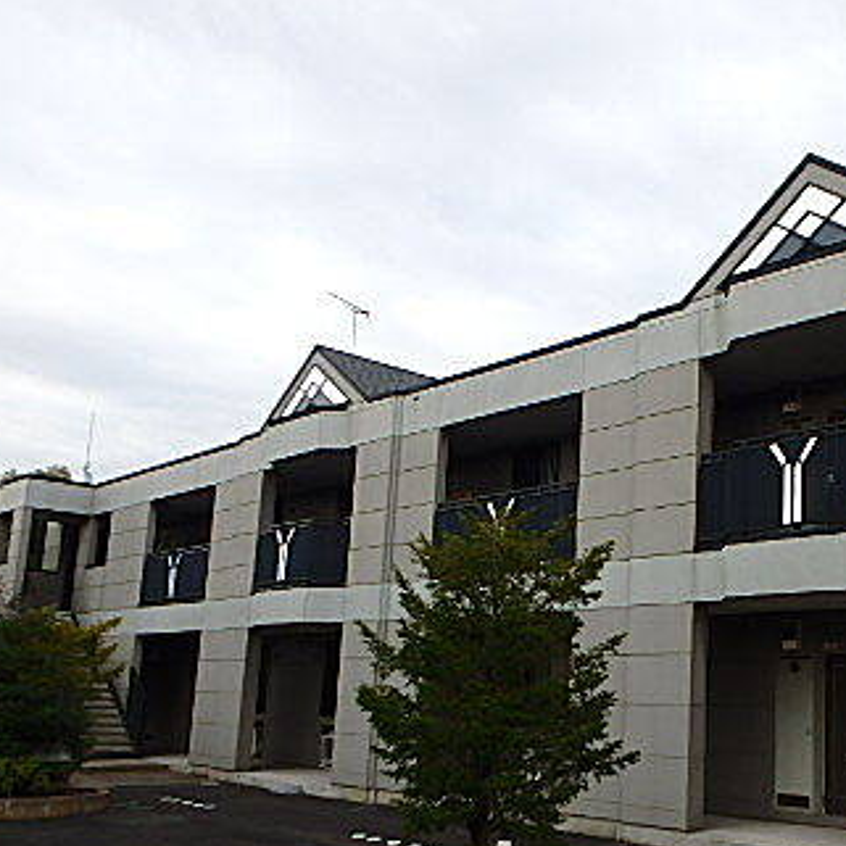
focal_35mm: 37
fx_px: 1023
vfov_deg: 44.5
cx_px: 717
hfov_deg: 42.2
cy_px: 543
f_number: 3.5
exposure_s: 1/160
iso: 125
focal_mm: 3.7
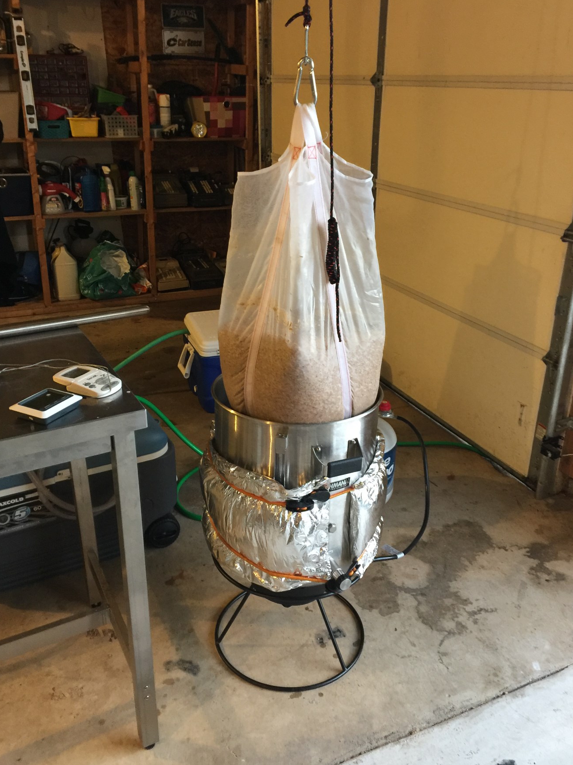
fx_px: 662
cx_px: 292
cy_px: 372
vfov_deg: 60.0
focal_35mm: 30
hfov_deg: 46.8
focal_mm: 4.15
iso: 100
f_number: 2.2
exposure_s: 1/10
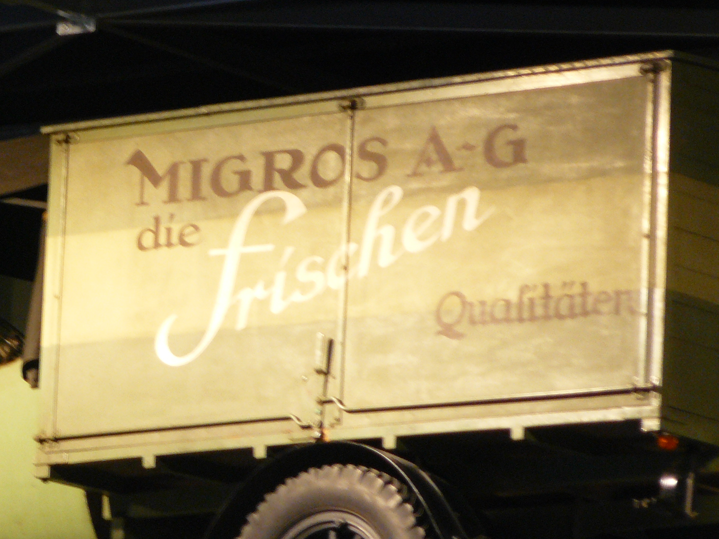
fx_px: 6419
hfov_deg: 6.4
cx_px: 124
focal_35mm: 309
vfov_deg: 4.8
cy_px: 342
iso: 200
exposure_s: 1/5
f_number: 3.3
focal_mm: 31
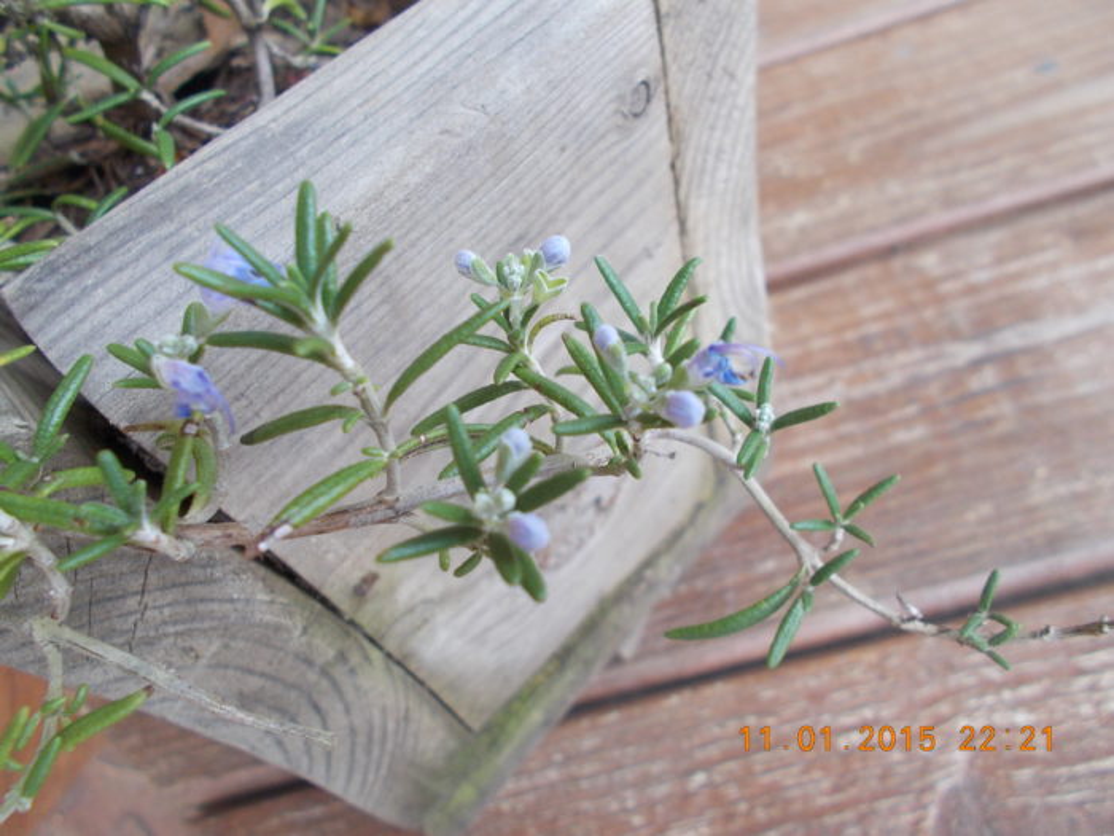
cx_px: 557
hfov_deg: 67.3
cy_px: 418
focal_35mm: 26
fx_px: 837
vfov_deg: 53.1
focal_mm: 4.6
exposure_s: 1/25
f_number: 3.2
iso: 160
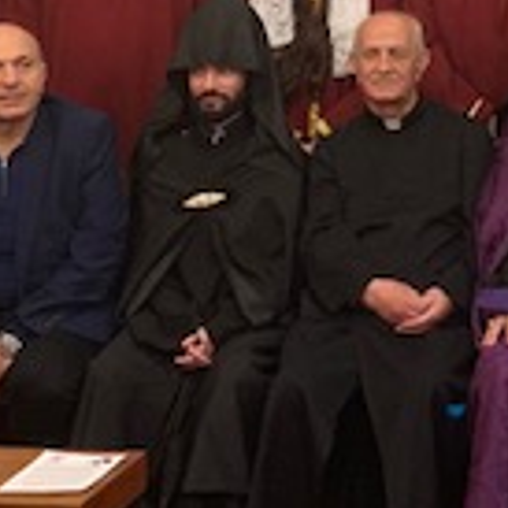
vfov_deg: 15.5
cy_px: -159
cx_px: 582
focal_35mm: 107
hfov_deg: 15.8
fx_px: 1777
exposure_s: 1/50
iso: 320
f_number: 1.8
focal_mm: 4.25
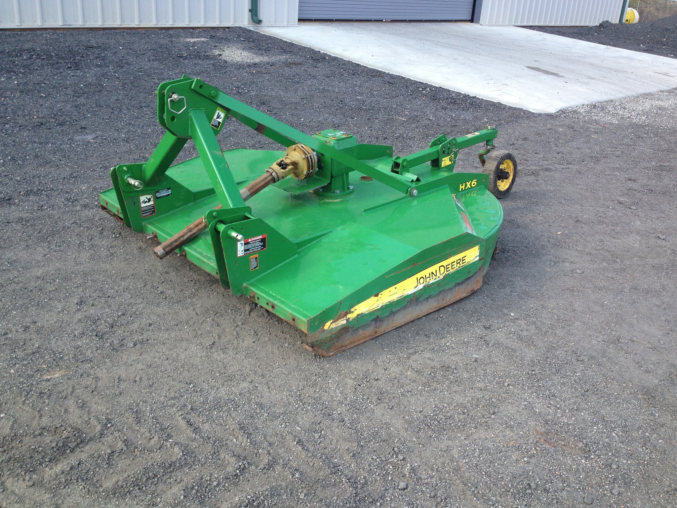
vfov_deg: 40.7
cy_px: 254
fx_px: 685
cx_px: 338
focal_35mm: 35
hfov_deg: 52.6
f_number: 2.4
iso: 50
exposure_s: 1/326
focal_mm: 4.28
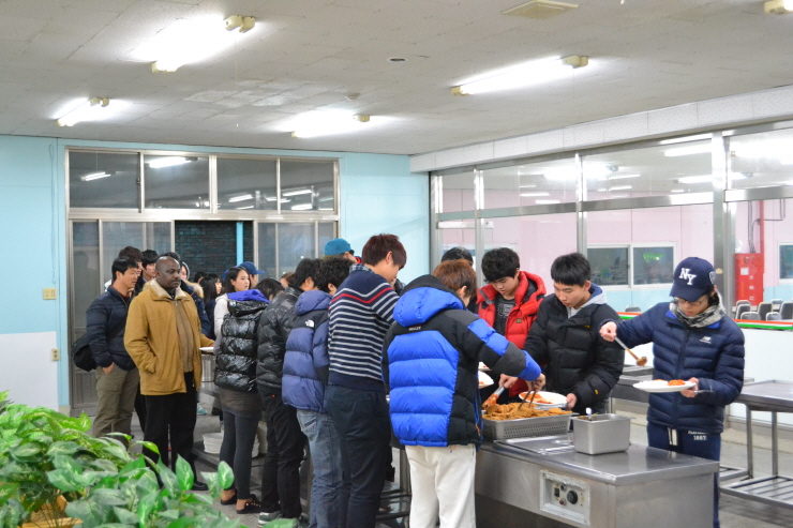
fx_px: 958
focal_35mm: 44
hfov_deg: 45.0
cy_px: 264
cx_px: 396
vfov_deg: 30.8
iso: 3200
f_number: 4.5
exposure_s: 1/60
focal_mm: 29
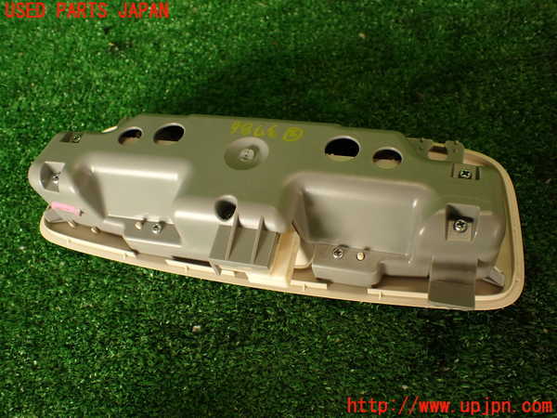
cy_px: 209
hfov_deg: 56.8
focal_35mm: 32
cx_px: 278
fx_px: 515
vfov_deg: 44.2
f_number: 2.4
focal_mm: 5.79
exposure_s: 1/80
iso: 100
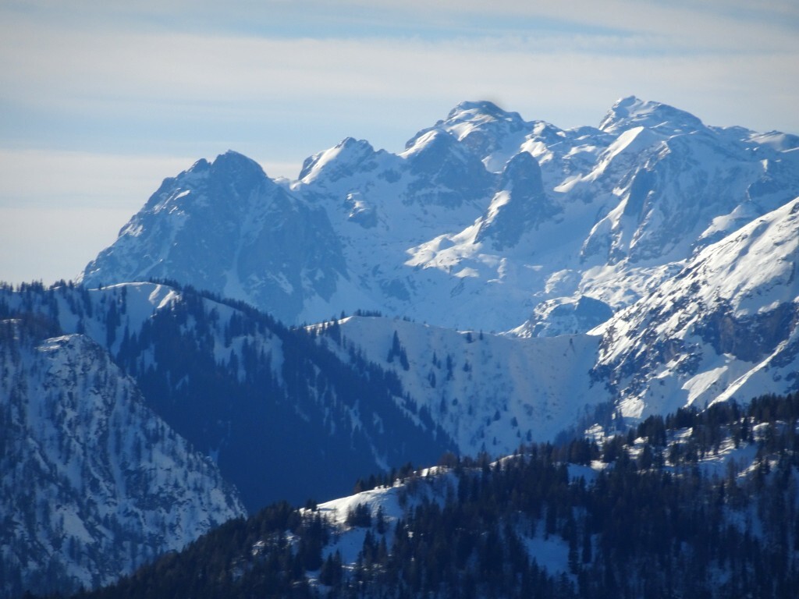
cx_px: 400
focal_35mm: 325
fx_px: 7502
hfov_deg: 6.1
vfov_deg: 4.6
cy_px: 300
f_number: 6.3
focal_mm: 55.52
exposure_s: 1/640
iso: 80
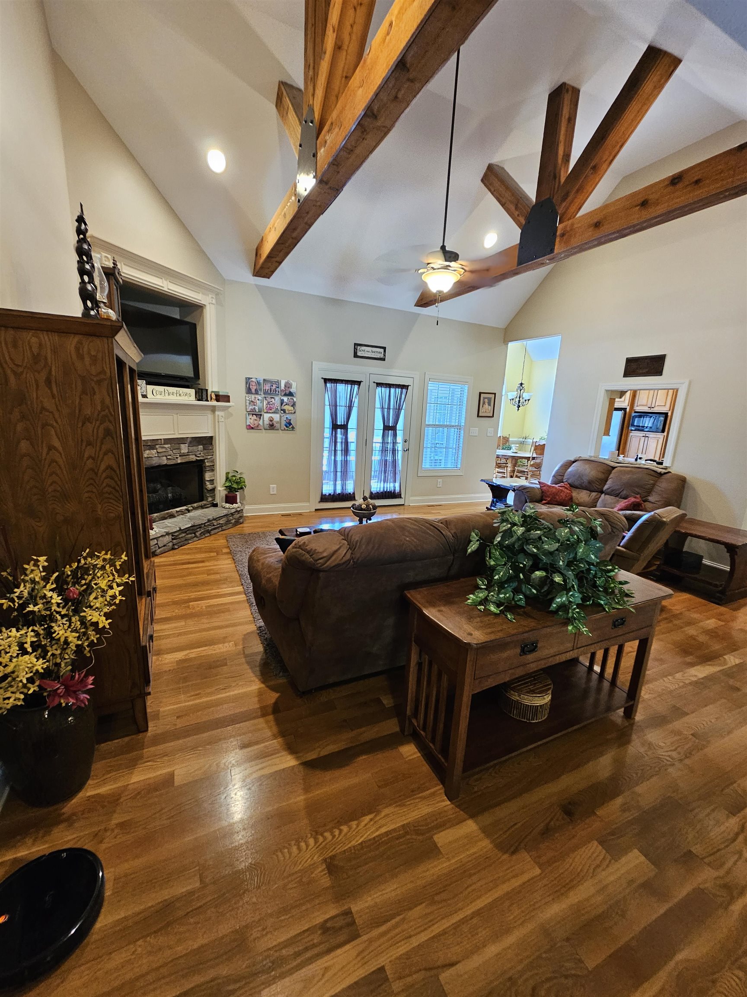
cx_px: 374
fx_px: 374
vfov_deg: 106.2
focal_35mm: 13
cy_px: 498
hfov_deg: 89.9
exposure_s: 1/30
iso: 320
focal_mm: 2.2
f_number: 2.2
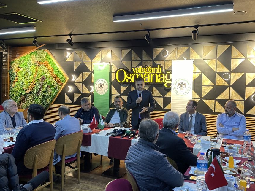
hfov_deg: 58.0
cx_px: 150
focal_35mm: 31
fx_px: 228
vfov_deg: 45.4
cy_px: 93
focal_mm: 4.2
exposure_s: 1/60
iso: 250
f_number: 1.6
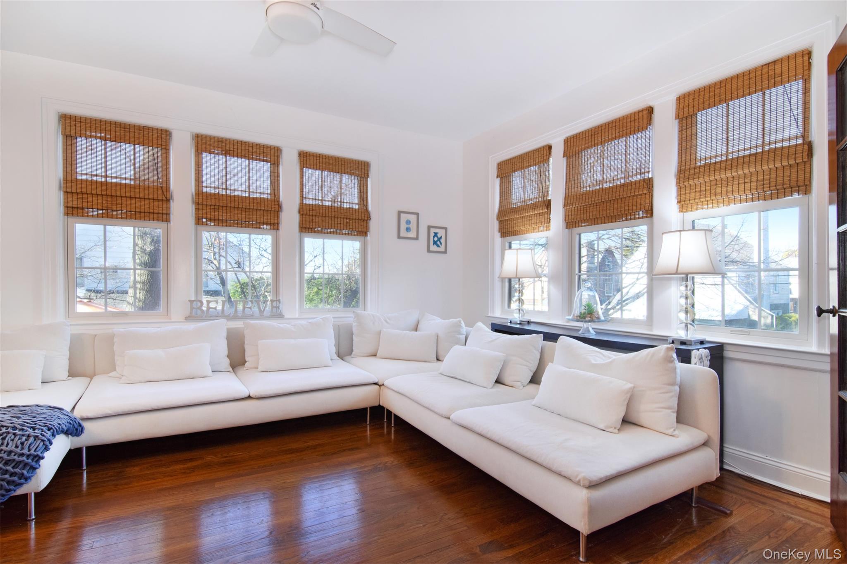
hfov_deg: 95.0
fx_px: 388
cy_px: 282
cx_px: 424
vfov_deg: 72.0
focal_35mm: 16
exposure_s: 1/60
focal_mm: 11
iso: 640
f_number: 11
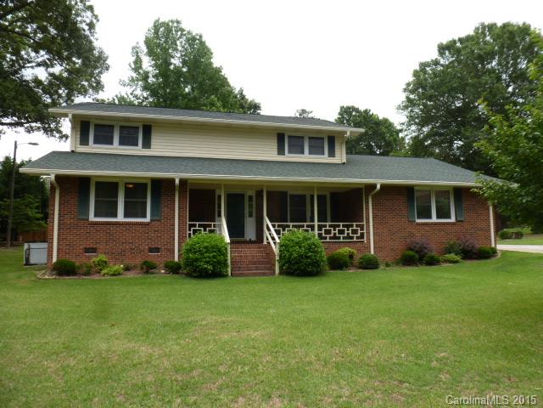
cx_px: 272
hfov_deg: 71.6
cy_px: 204
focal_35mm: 24
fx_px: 376
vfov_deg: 56.8
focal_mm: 4.3
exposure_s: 1/250
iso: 100
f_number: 4
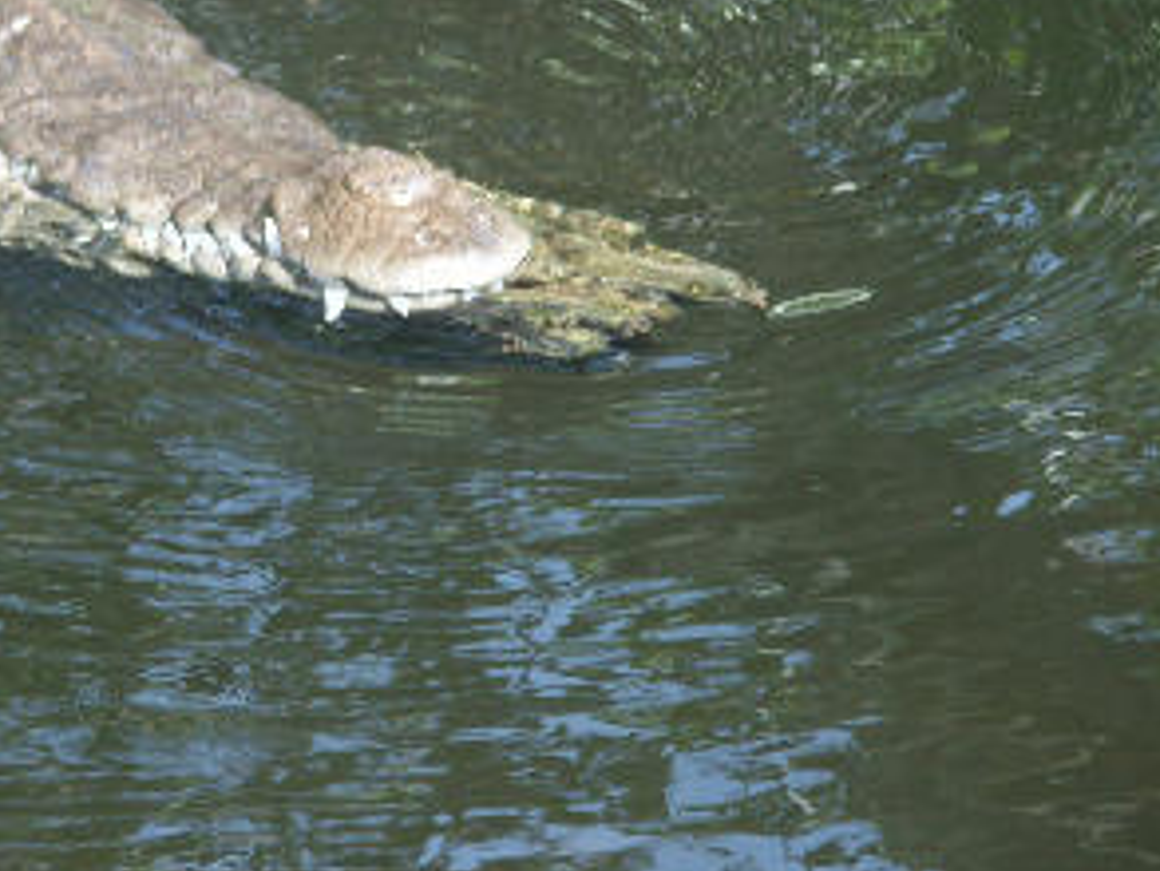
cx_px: 164
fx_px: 11029
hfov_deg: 6.0
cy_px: 87
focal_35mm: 329
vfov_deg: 4.5
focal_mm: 45.71
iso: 100
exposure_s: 1/200
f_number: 3.5
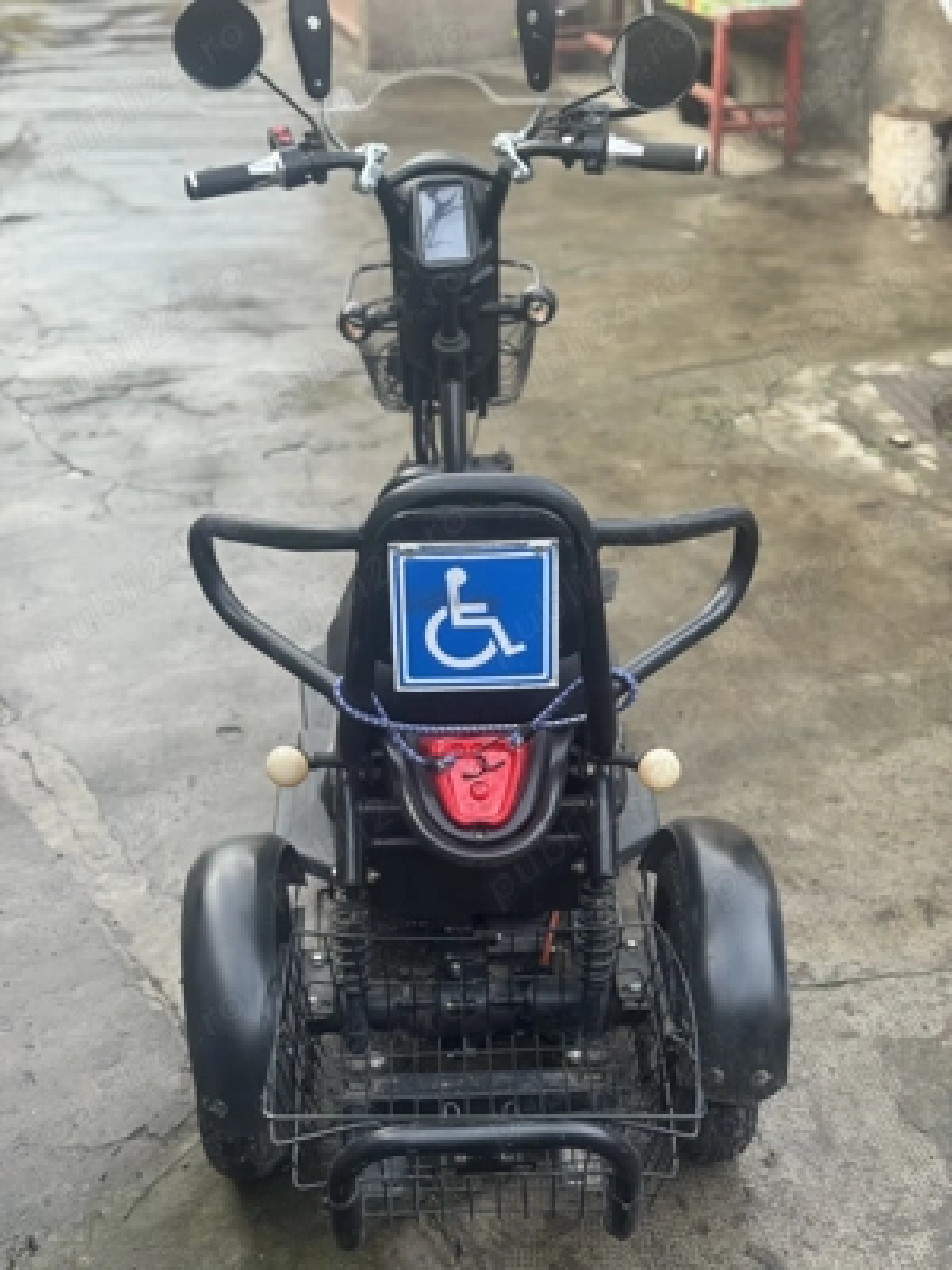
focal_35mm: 48
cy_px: 635
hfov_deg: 30.3
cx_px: 476
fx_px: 1760
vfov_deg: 39.7
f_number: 1.78
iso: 64
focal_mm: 6.76
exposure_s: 1/121
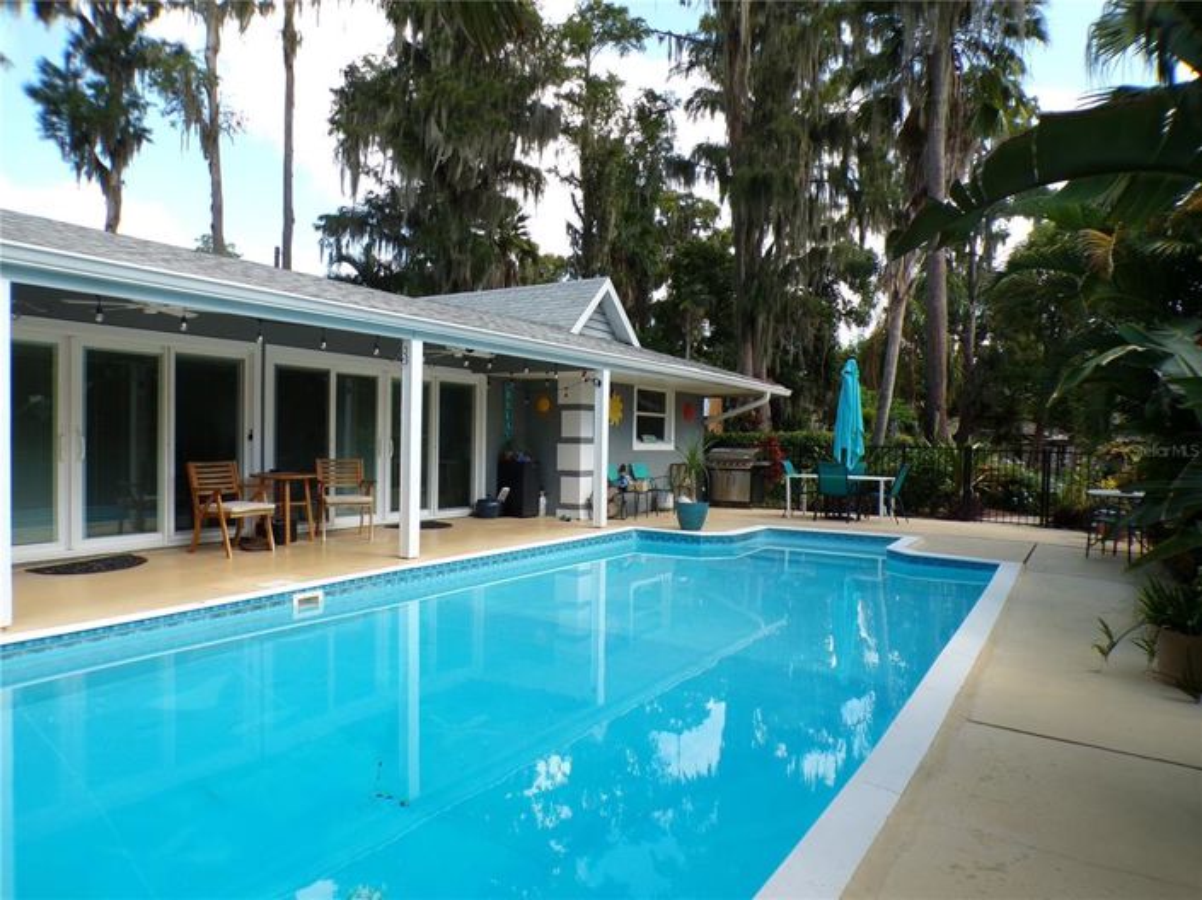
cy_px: 450
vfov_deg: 56.8
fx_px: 833
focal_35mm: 24
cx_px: 601
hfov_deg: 71.6
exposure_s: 1/220
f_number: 4.4
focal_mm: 4.3
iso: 100
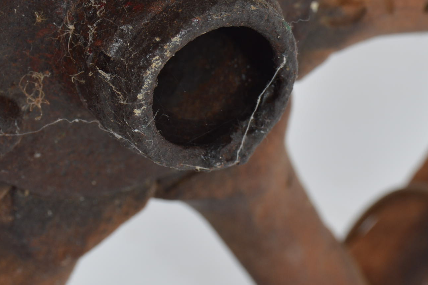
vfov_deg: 7.1
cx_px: 284
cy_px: -27
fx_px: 2283
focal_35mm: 192
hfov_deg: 10.7
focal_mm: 55
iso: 100
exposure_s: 1/80
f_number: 9
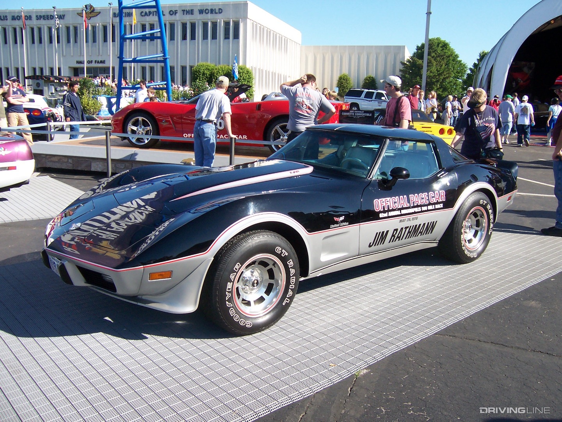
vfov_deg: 42.9
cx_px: 281
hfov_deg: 55.4
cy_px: 211
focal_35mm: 33
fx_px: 536
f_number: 4
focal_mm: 5.5
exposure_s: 1/350
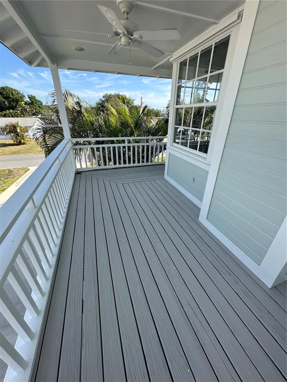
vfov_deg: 102.1
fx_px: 155
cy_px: 191
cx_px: 144
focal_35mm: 14
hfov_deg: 85.7
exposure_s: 1/682
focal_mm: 2.22
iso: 40
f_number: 2.2
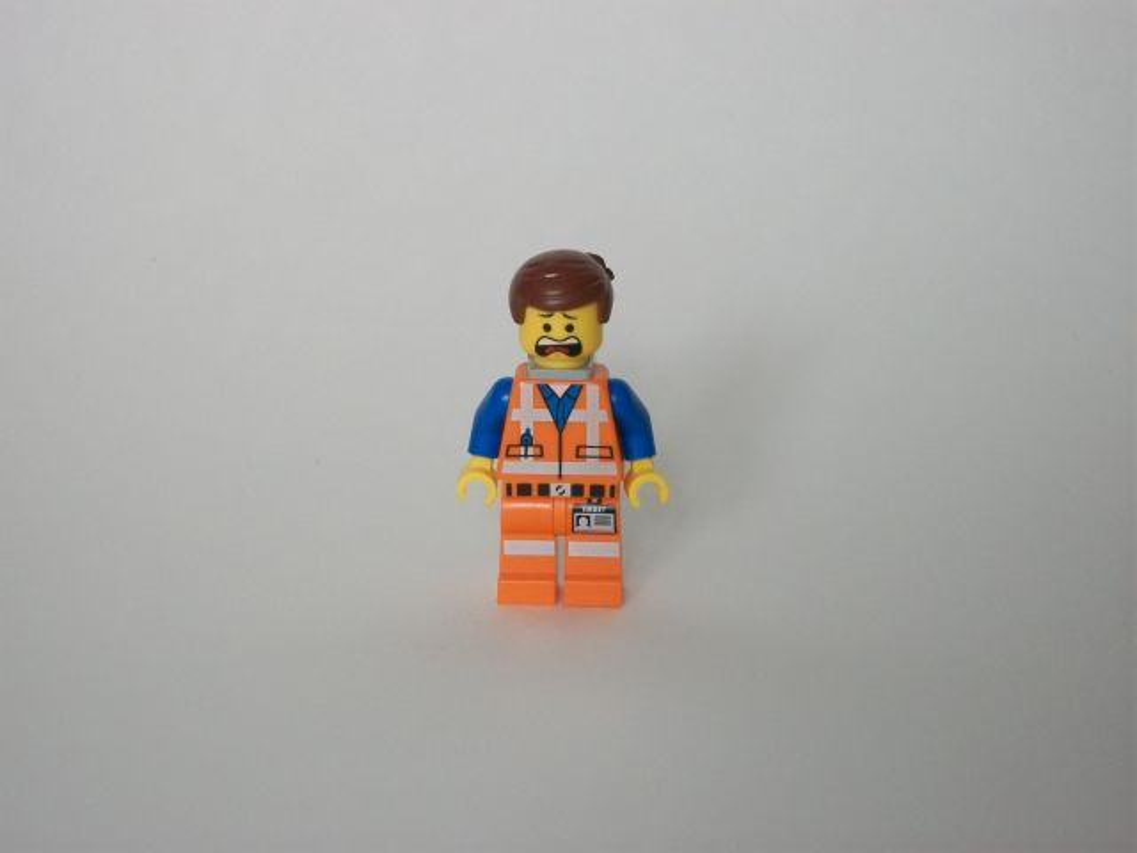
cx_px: 568
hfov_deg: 25.3
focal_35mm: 77
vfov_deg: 19.1
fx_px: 2529
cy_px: 426
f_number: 4.6
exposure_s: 1/8
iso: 160
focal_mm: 13.7
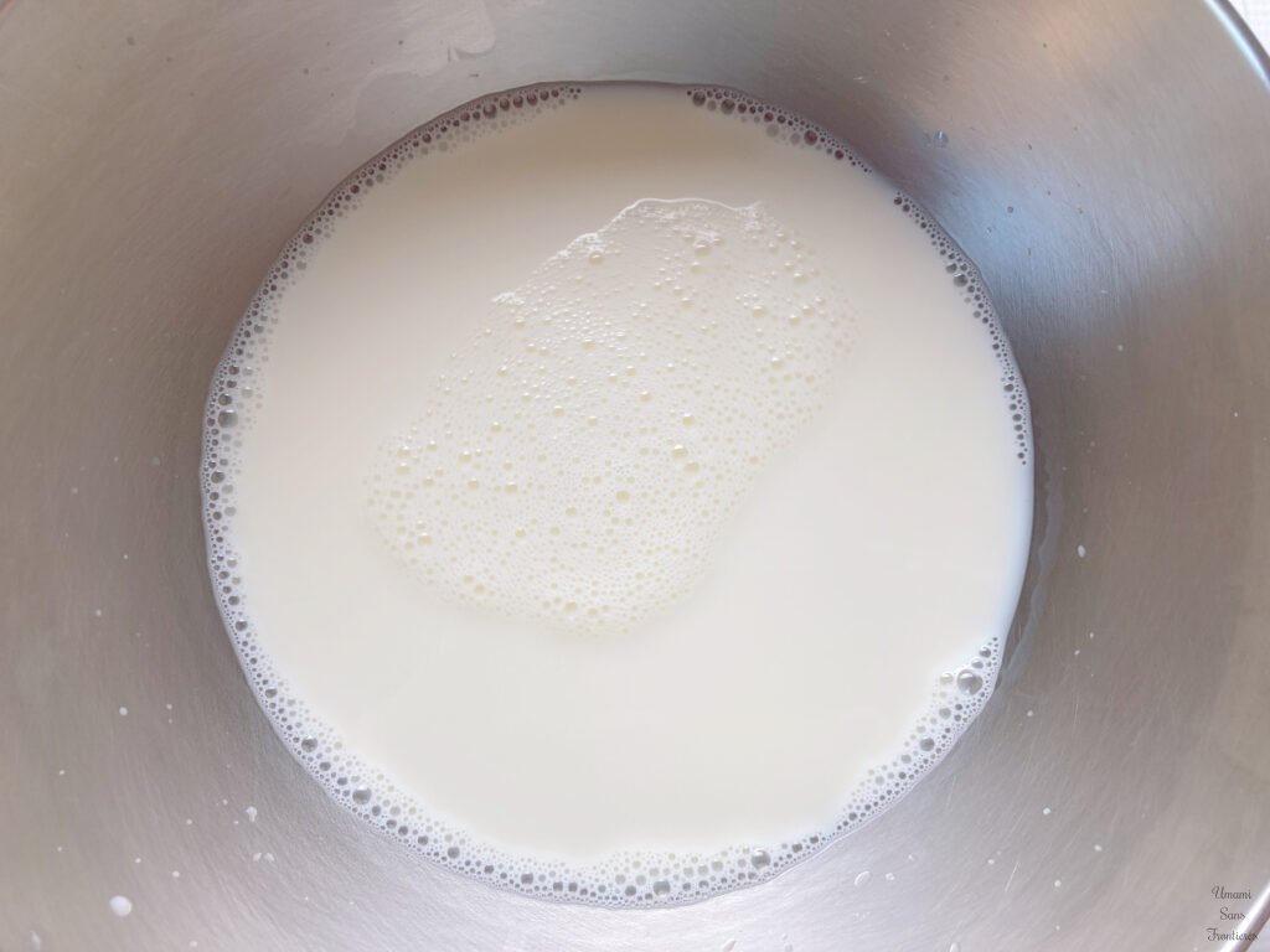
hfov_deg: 63.4
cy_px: 476
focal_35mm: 28
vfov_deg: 49.7
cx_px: 635
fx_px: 1027
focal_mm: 3.99
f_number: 1.8
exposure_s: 1/100
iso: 40
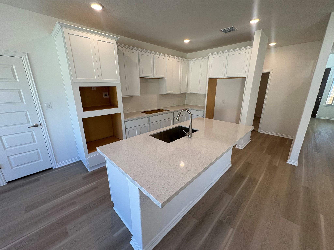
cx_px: 167
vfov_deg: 85.7
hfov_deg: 102.1
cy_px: 125
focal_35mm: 14
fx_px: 135
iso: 80
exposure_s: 1/120
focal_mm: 2.22
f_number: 2.2
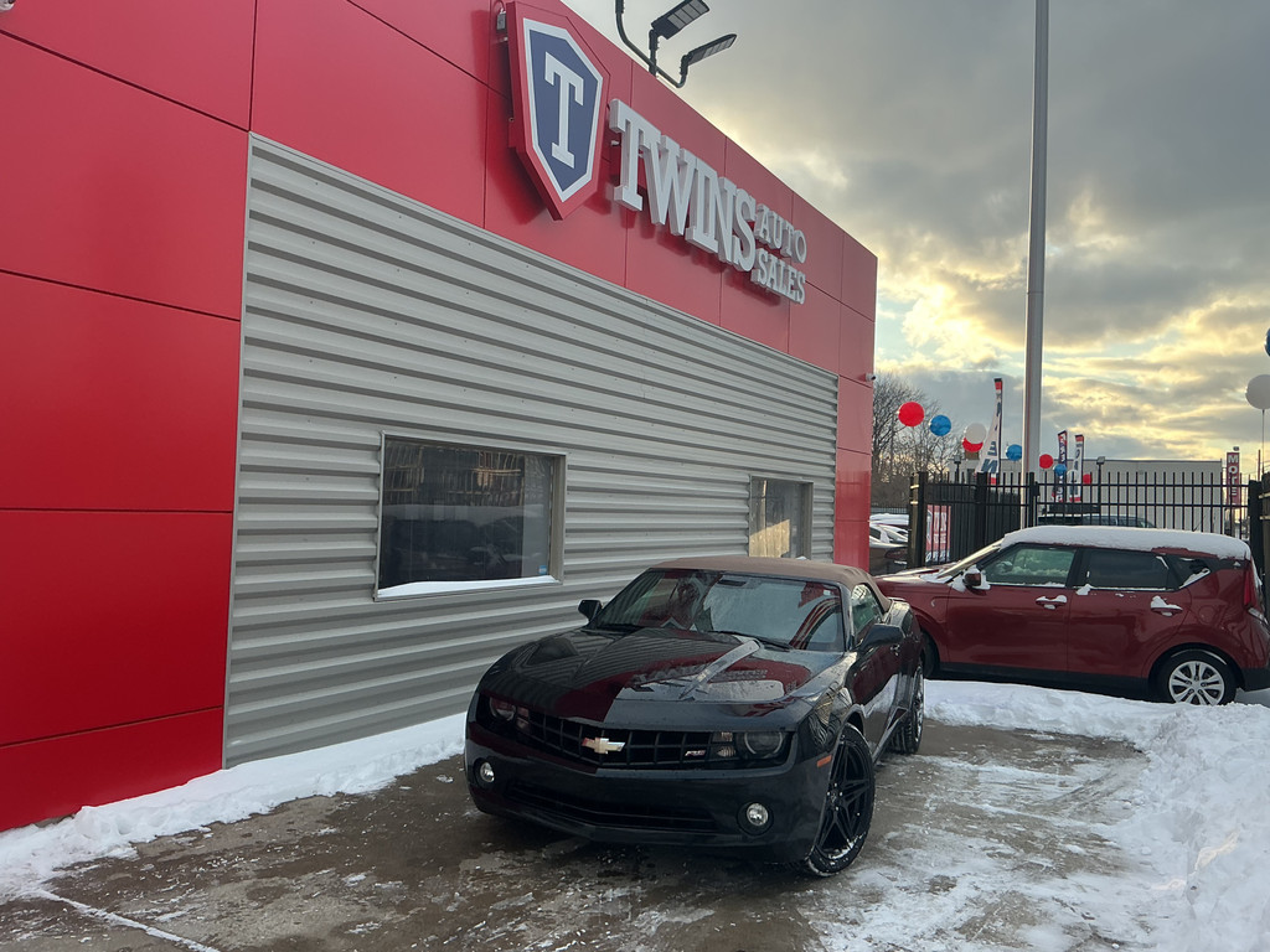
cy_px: 476
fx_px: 1064
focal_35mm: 29
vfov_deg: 48.2
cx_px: 635
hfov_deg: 61.7
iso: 25
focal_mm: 3
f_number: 1.8
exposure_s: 1/391
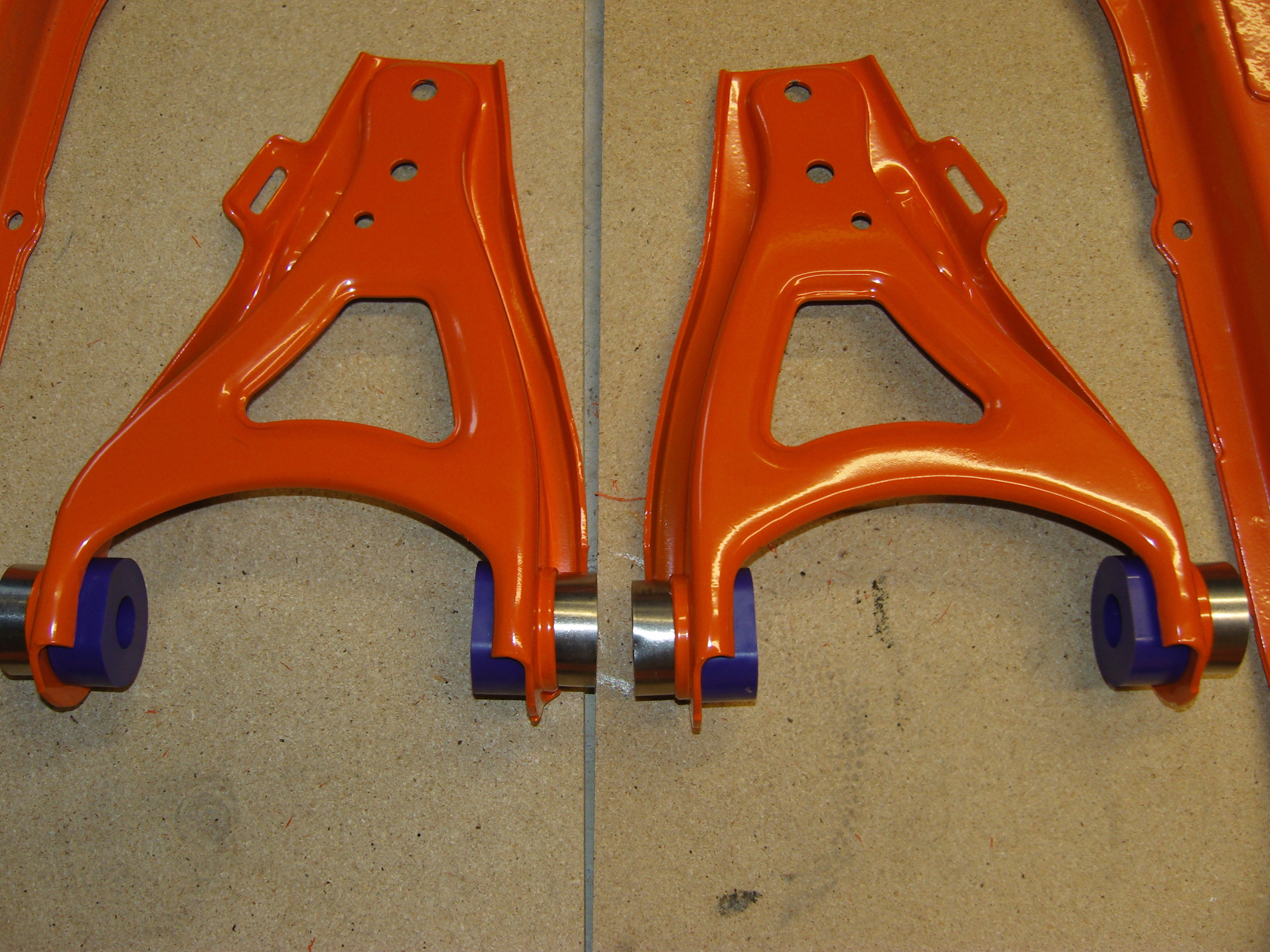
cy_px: 462
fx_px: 1284
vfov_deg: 40.7
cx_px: 628
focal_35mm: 35
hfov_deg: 52.6
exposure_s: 1/40
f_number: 2.8
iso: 100
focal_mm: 7.3
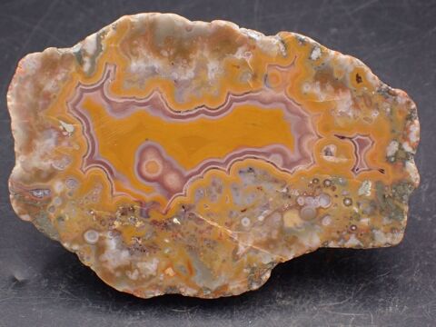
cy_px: 164
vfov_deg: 14.8
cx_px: 218
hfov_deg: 19.6
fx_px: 1260
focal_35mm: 100
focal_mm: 18
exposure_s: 1/400
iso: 400
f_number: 4.9
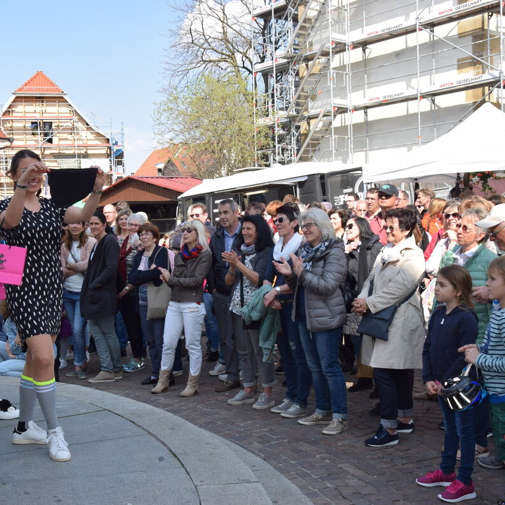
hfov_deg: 36.7
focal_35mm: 46
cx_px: 214
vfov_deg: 36.8
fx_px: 759
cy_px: 252
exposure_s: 1/200
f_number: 7.1
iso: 100
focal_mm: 24
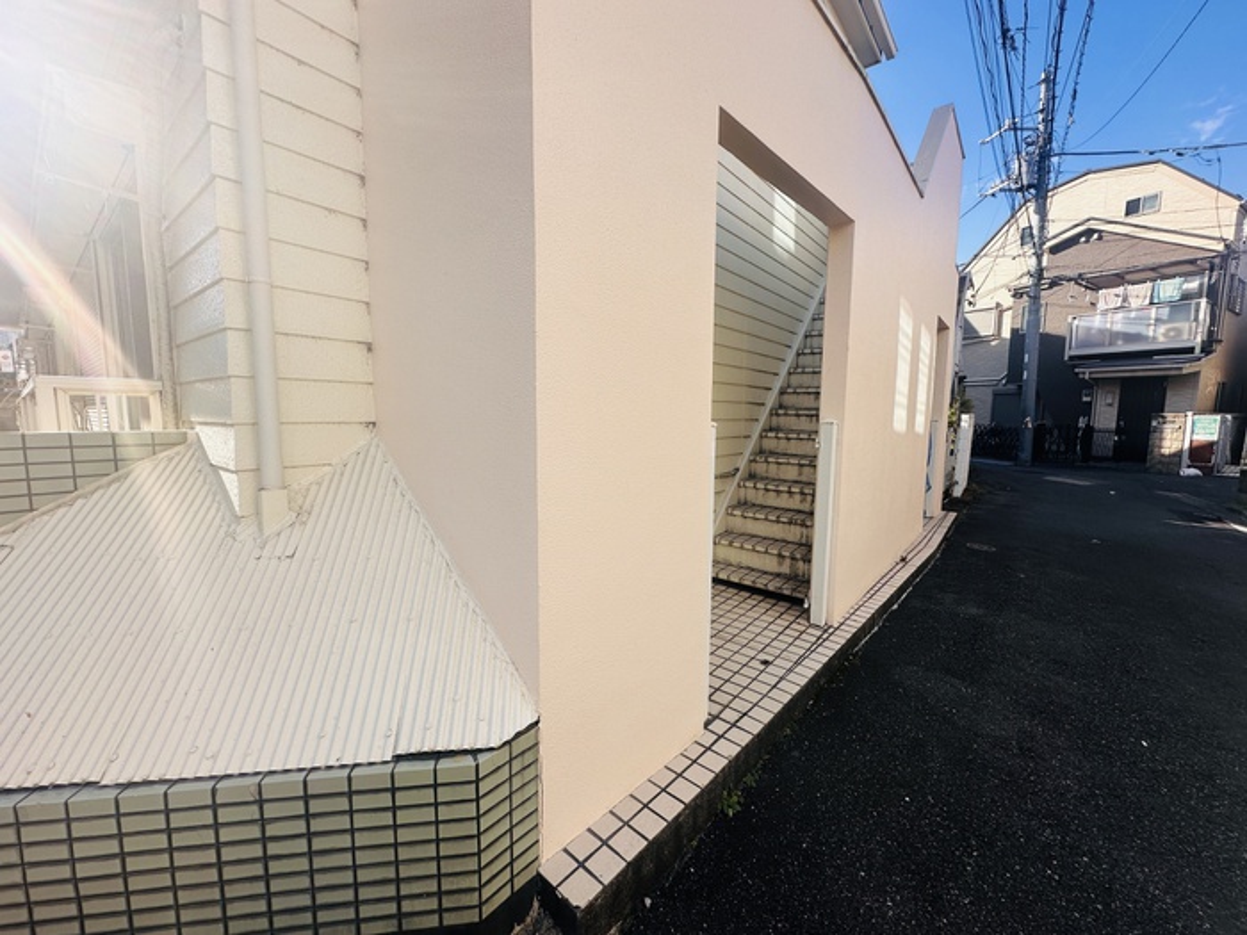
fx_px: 504
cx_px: 624
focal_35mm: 14
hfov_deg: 102.1
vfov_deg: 85.7
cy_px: 468
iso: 40
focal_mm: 2.22
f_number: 2.2
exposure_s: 1/785
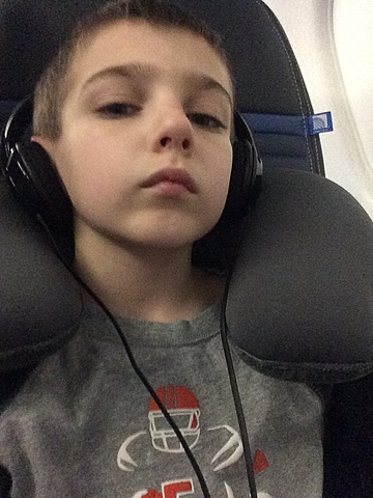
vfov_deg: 58.4
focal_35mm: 31
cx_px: 186
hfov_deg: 45.4
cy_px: 249
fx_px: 445
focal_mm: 2.15
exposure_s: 1/15
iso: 1000
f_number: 2.4
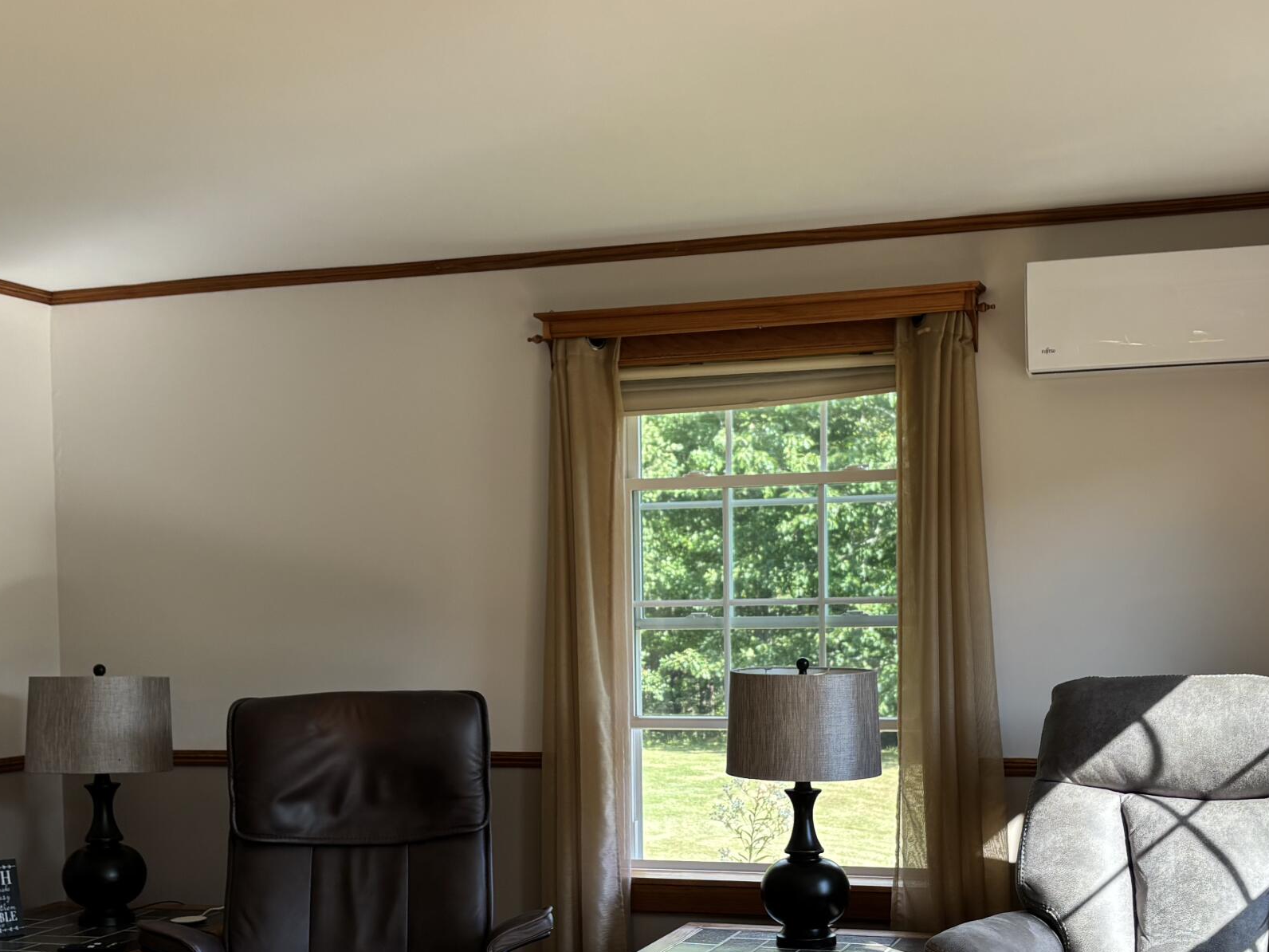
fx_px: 1796
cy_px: 679
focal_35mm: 49
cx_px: 675
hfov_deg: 38.9
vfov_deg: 29.3
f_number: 1.6
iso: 40
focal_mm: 5.96
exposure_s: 1/142
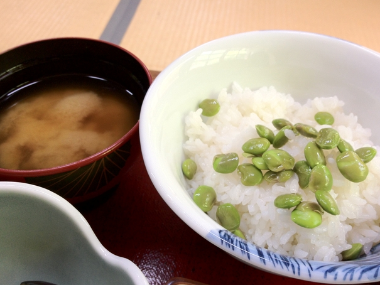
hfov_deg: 50.1
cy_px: 138
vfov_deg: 38.7
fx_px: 406
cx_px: 188
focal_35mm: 37
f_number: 2.4
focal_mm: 4.28
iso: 100
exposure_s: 1/20
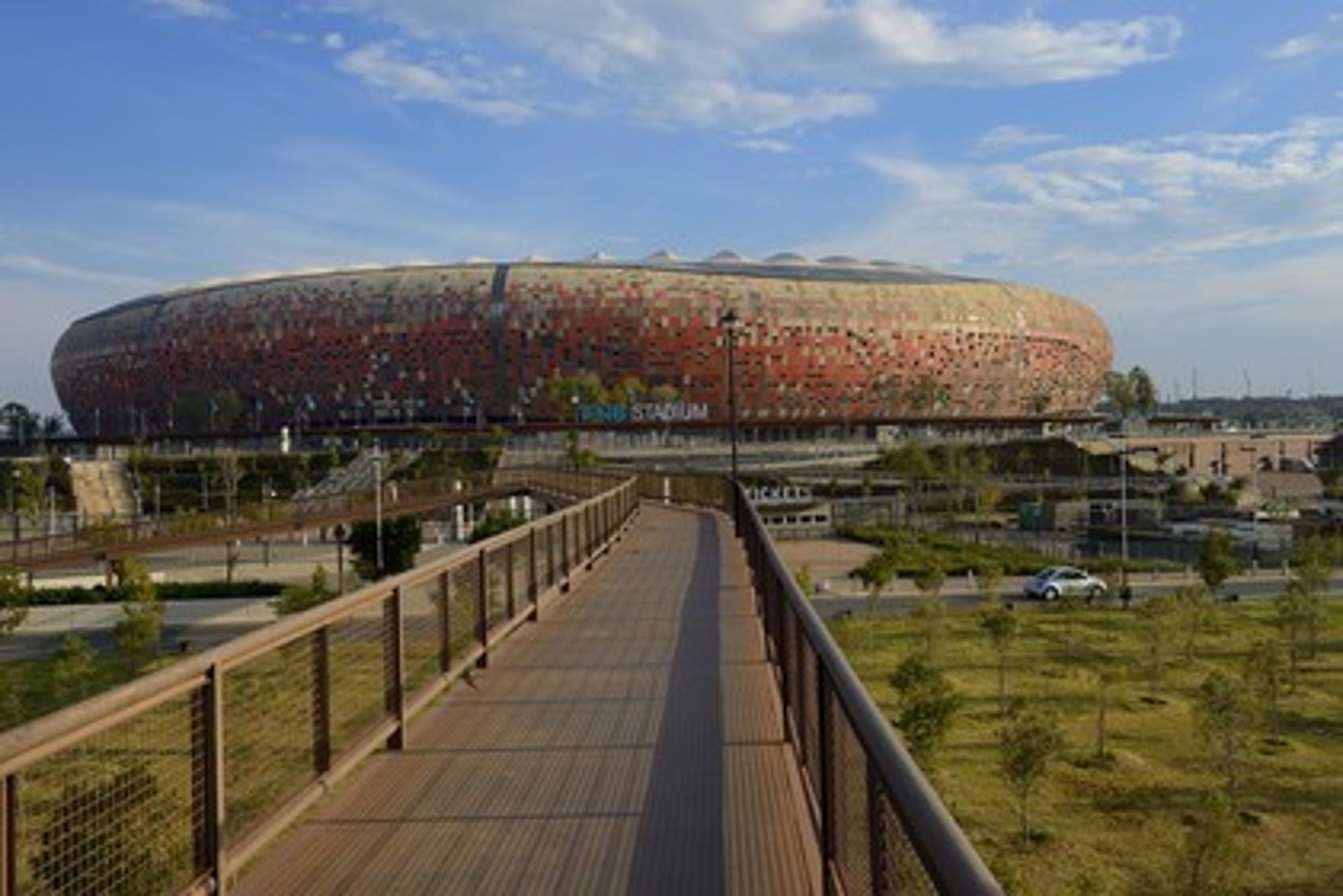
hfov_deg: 58.7
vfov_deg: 41.1
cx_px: 672
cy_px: 448
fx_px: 1194
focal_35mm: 32
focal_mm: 32
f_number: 10
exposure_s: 1/250
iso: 200
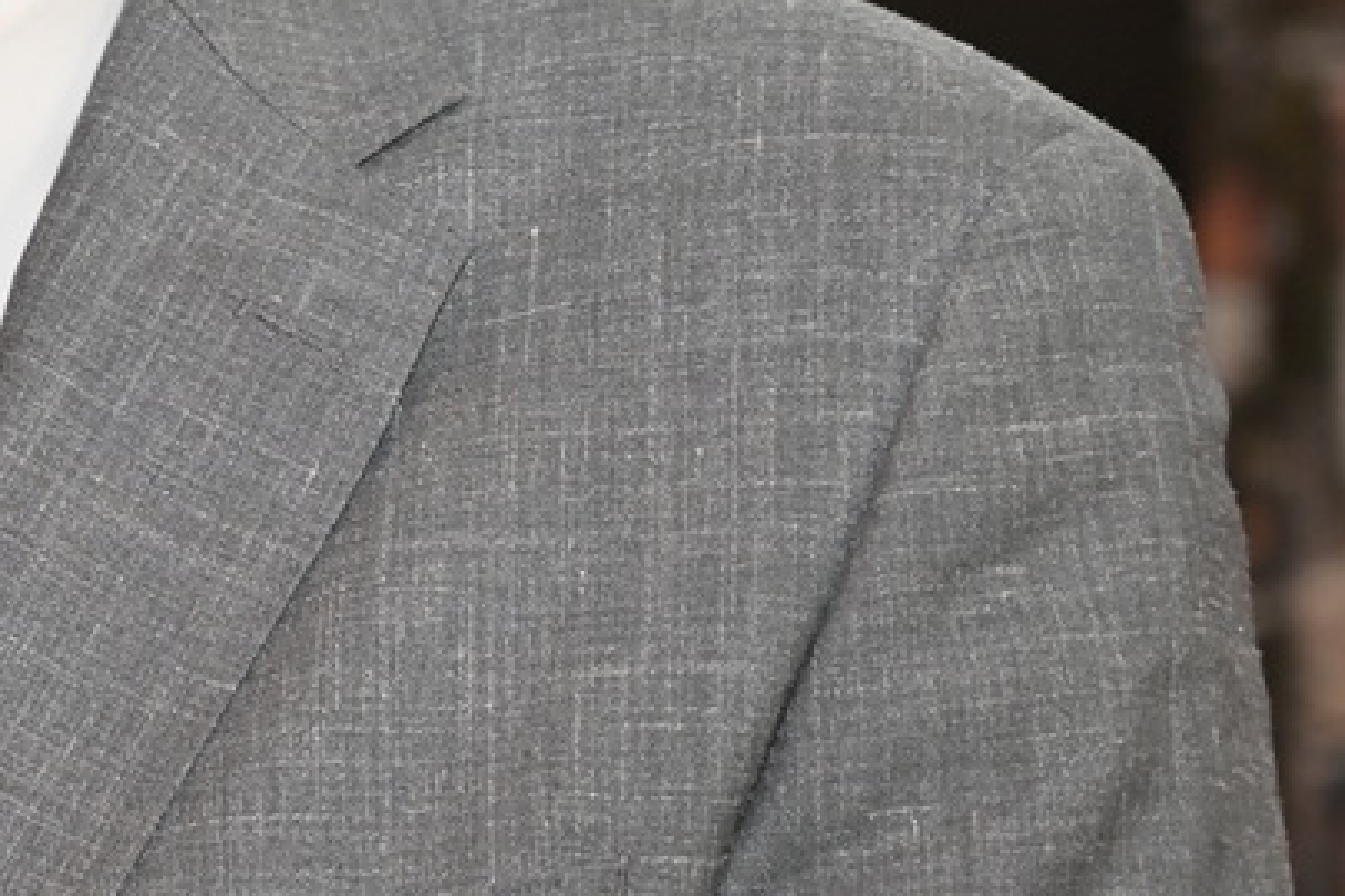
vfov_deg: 5.9
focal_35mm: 233
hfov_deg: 8.6
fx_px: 8704
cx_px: -754
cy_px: -173
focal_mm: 70
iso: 640
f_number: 4
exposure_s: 1/250
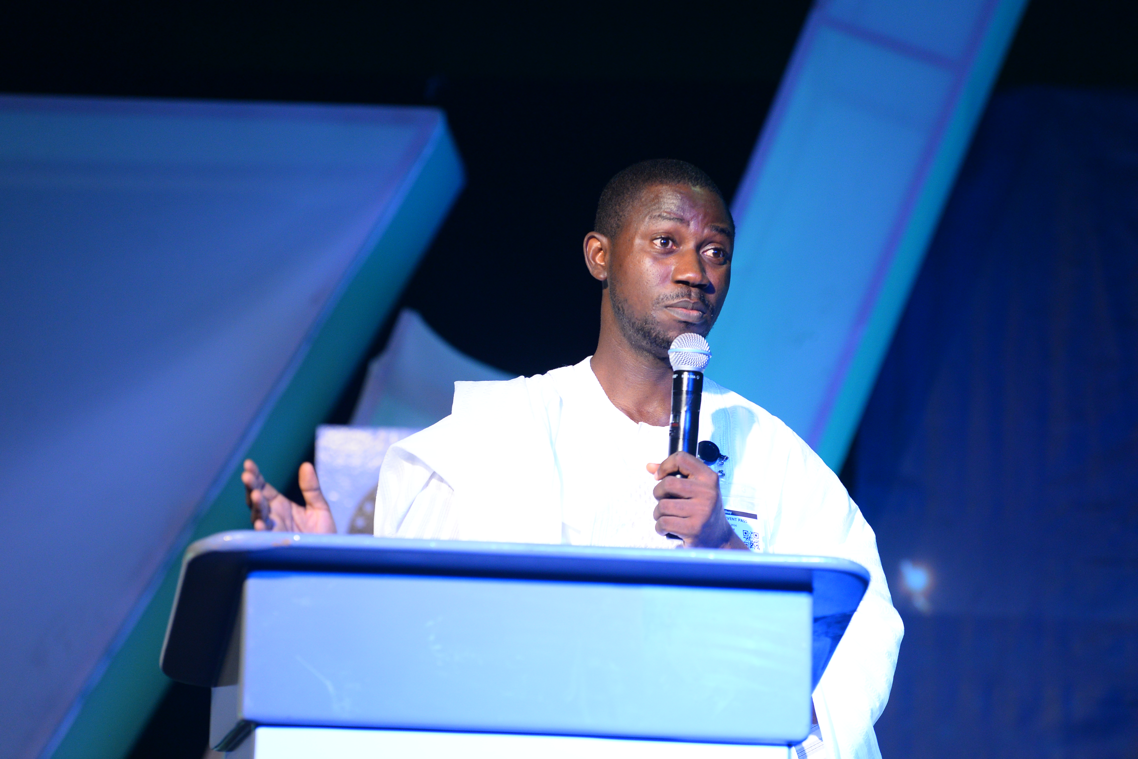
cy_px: 380
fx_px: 6322
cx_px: 569
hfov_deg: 10.3
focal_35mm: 200
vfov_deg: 6.9
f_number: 4
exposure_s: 1/160
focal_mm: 200
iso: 1600
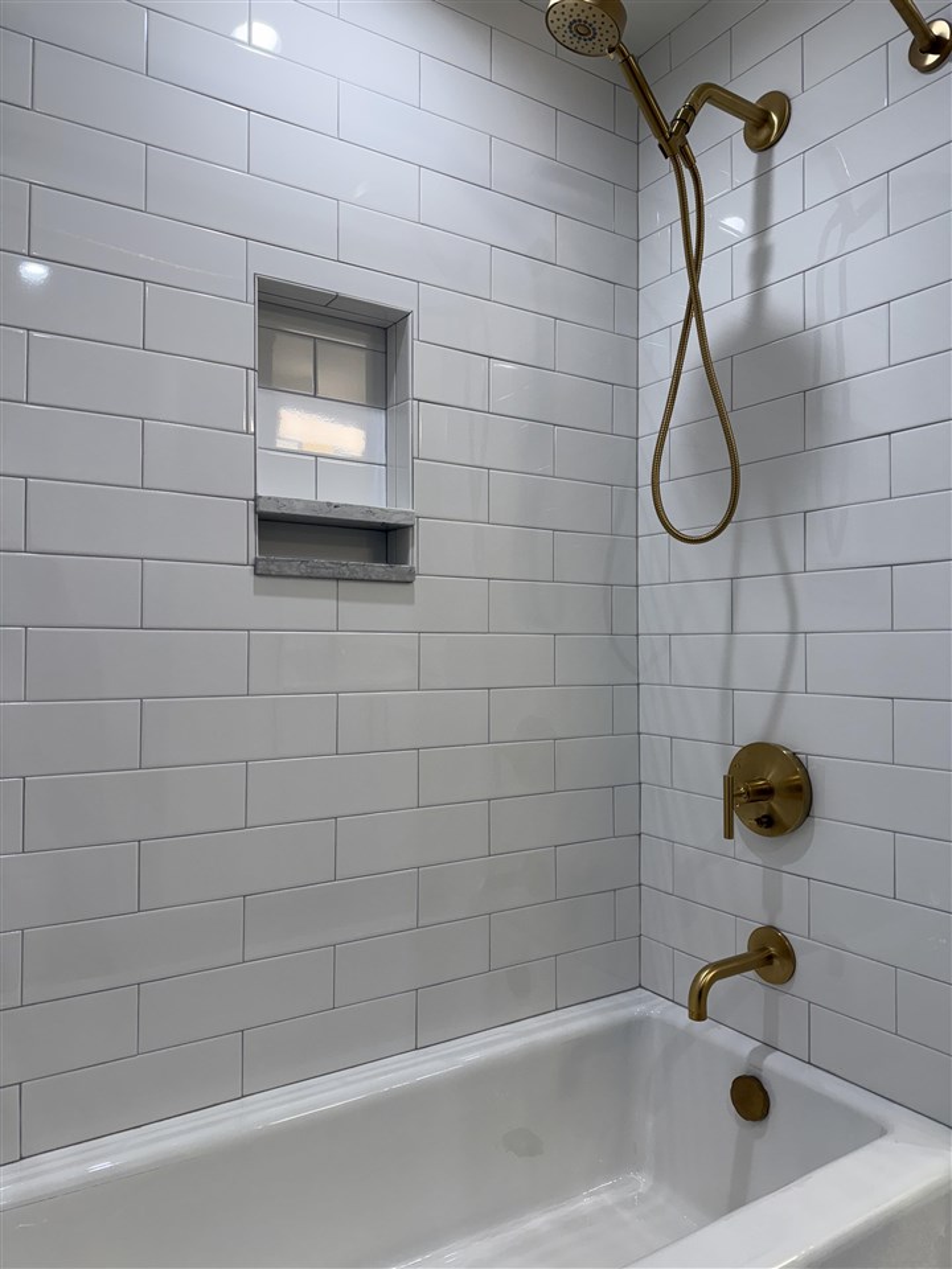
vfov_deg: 71.6
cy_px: 634
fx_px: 880
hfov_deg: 56.8
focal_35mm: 24
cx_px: 476
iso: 64
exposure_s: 1/120
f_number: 1.78
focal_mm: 6.76
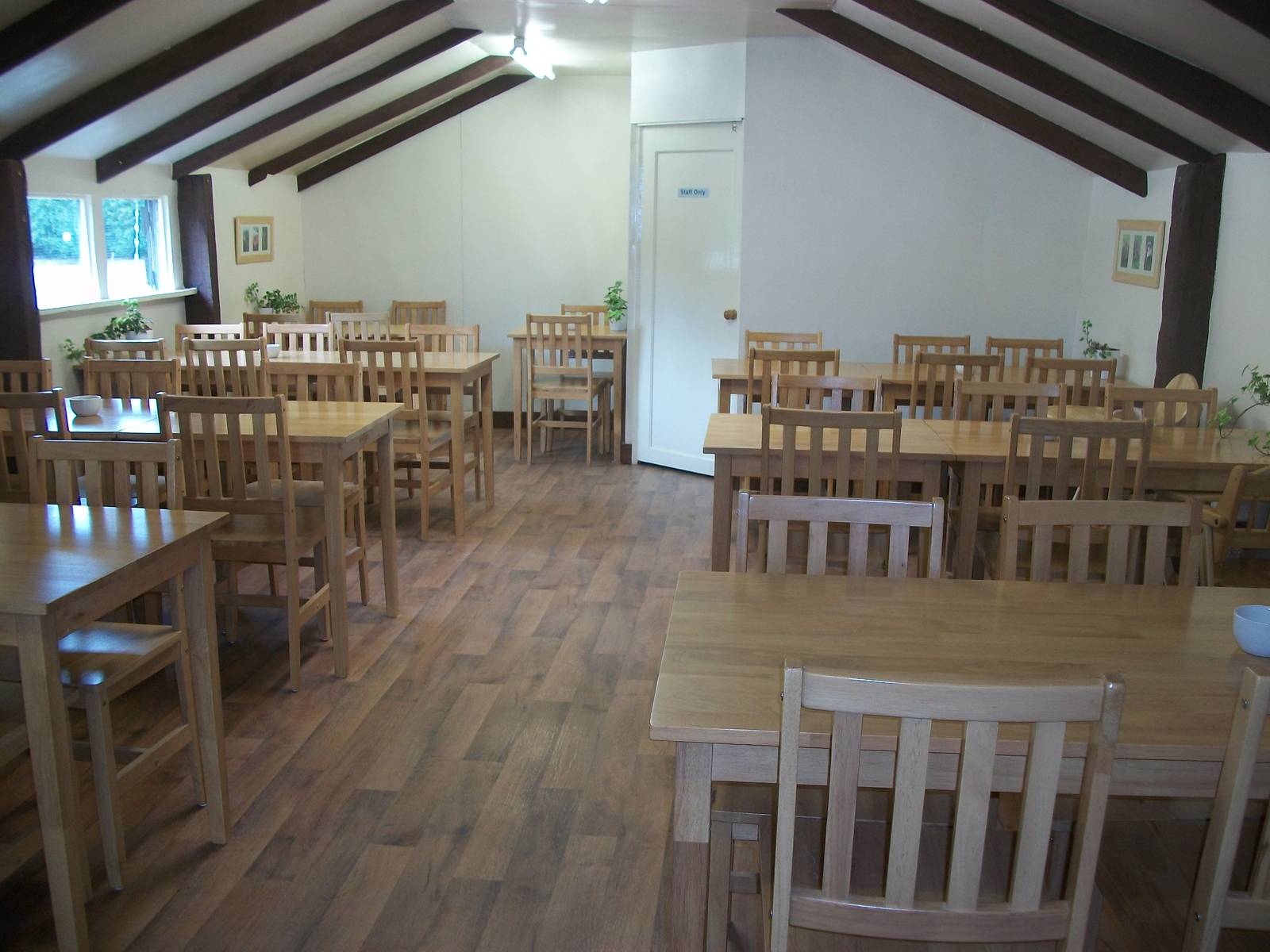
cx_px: 635
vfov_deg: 44.2
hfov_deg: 56.8
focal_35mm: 32
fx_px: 1174
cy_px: 476
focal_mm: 5.7
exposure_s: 1/30
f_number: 2.9
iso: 80
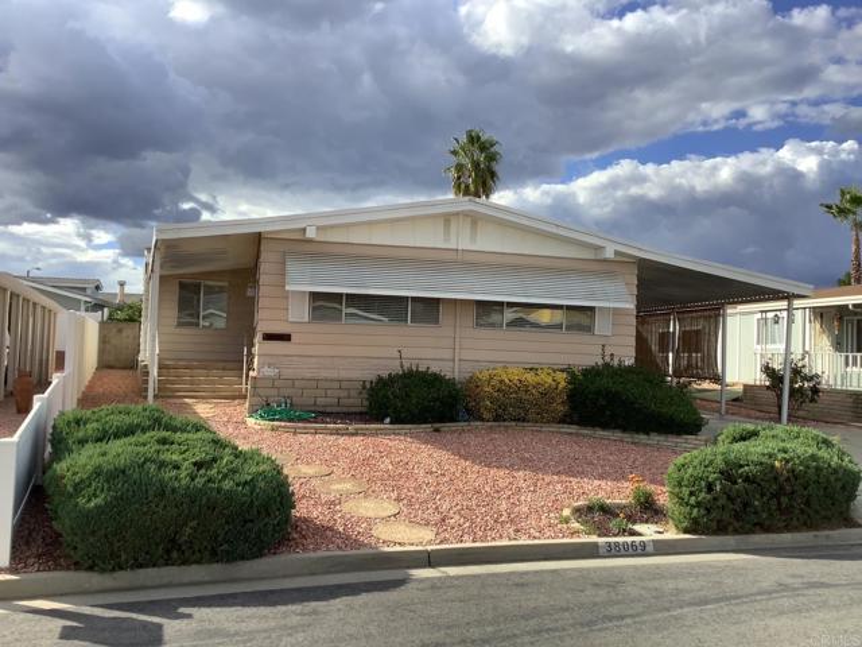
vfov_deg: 45.4
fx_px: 772
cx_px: 431
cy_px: 324
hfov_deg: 58.4
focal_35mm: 31
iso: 25
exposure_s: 1/1072
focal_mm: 3.3
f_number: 2.4
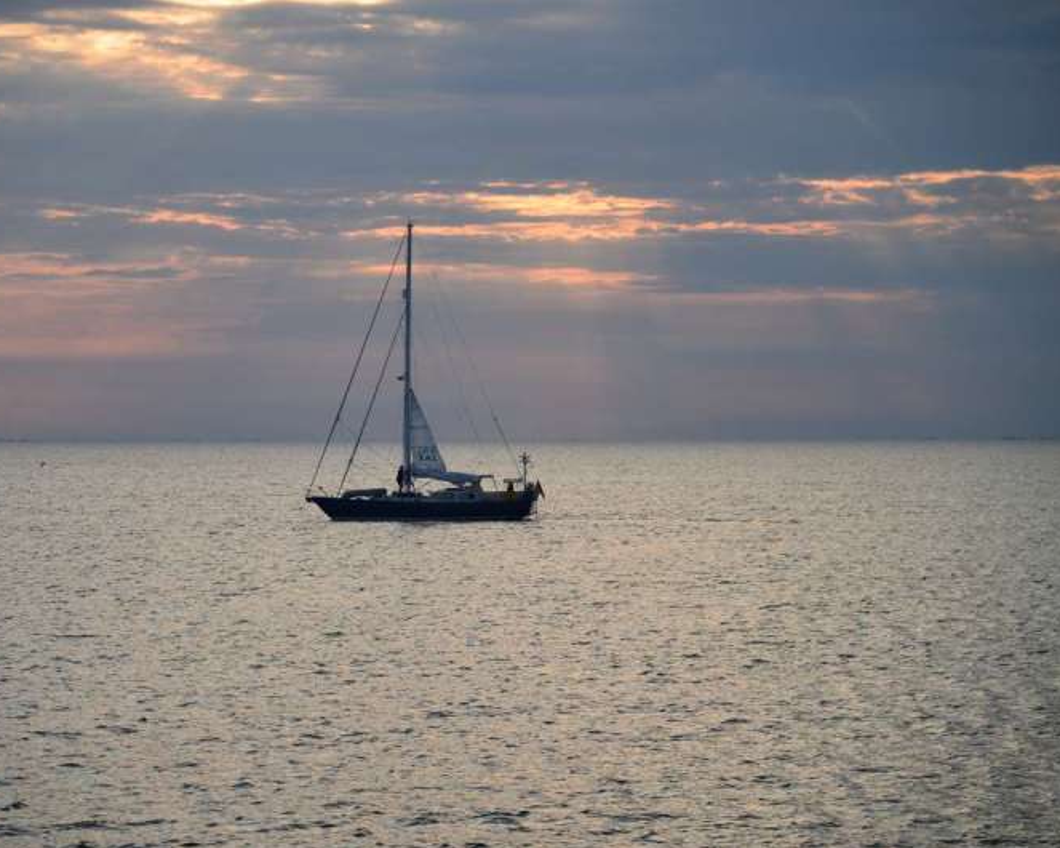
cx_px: 440
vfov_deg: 11.3
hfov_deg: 14.2
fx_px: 4265
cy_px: 426
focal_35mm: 136
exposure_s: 1/250
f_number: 4
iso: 100
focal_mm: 120
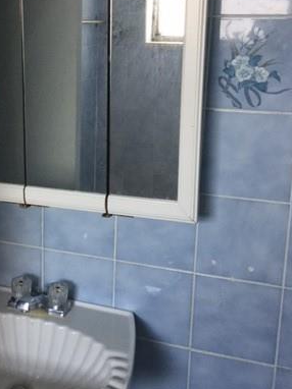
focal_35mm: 52
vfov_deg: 36.8
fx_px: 586
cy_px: 164
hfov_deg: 27.8
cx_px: 88
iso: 80
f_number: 2.4
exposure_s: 1/30
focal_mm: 3.3
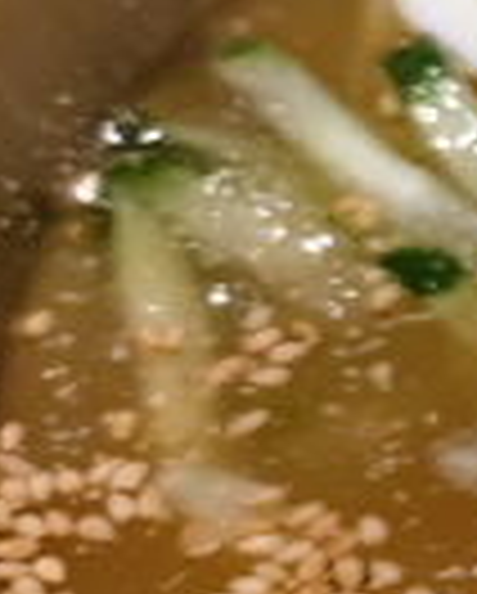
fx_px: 2078
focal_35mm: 118
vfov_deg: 16.3
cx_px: 1264
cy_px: 356
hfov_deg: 10.6
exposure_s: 1/24
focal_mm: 4.58
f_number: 2
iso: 200
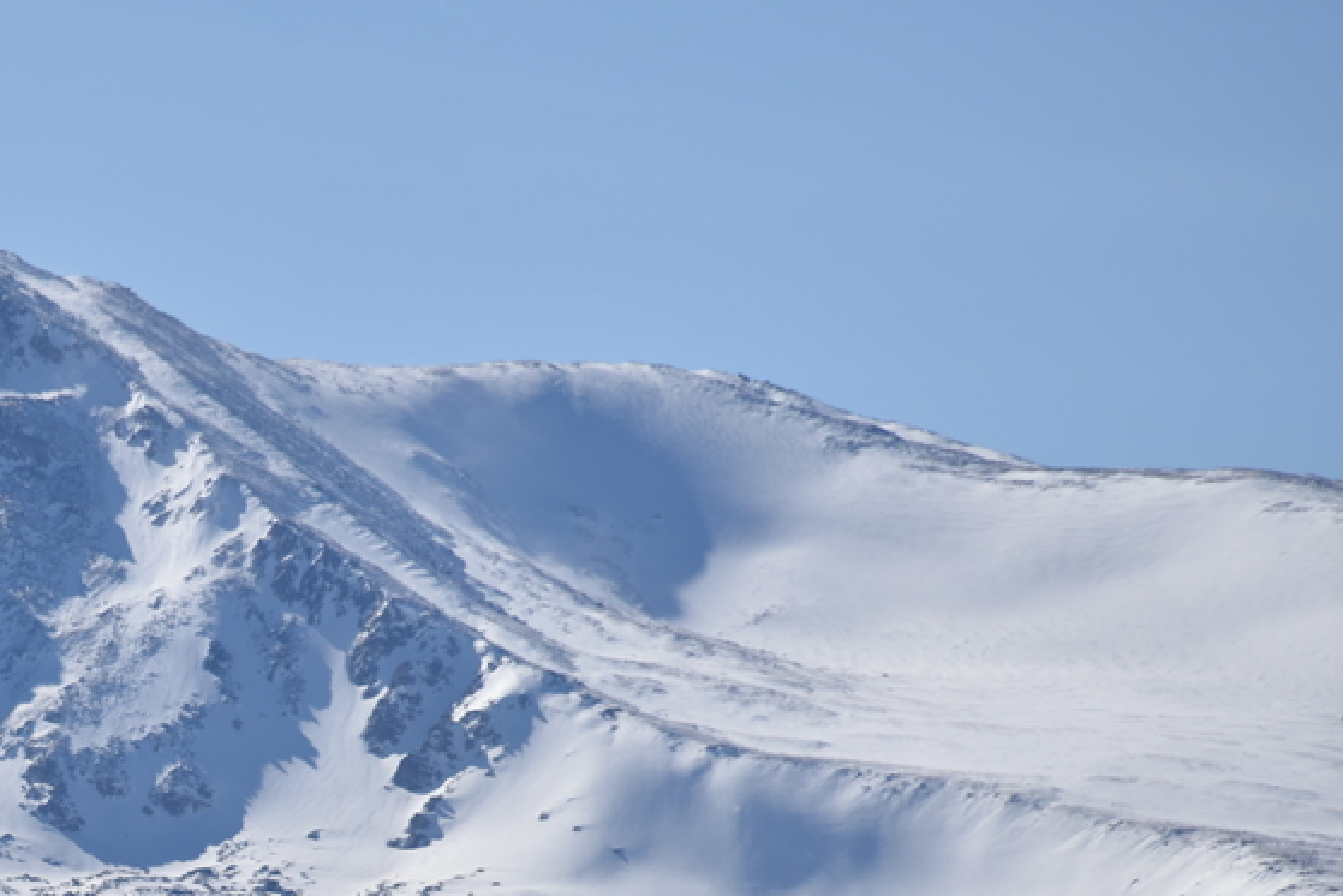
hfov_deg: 3.0
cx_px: -151
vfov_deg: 2.0
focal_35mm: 687
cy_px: 954
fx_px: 25634
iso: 100
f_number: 10
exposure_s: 1/640
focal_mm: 300
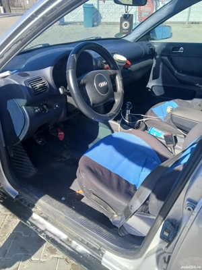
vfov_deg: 67.3
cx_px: 101
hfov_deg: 53.1
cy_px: 135
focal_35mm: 26
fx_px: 202
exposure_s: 1/126
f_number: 1.8
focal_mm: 3.98
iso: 20
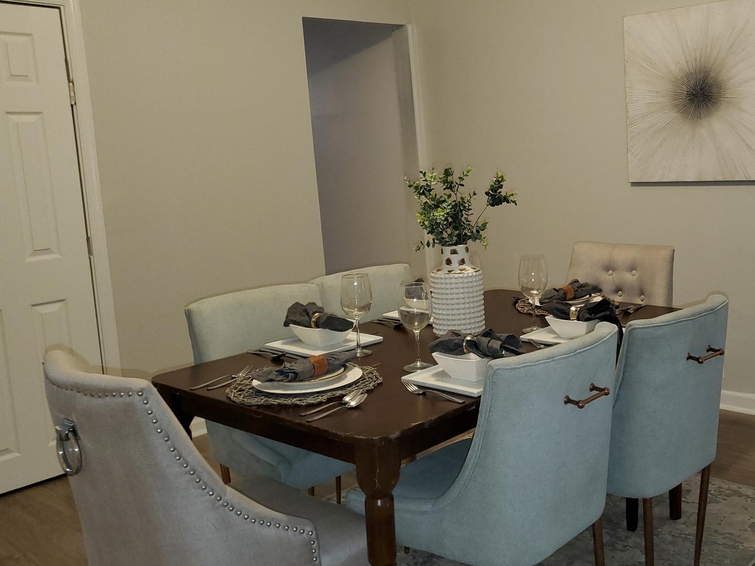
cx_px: 515
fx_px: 785
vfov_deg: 39.6
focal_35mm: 36
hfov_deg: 50.3
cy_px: 250
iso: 125
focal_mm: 4.3
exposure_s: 1/24
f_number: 1.5
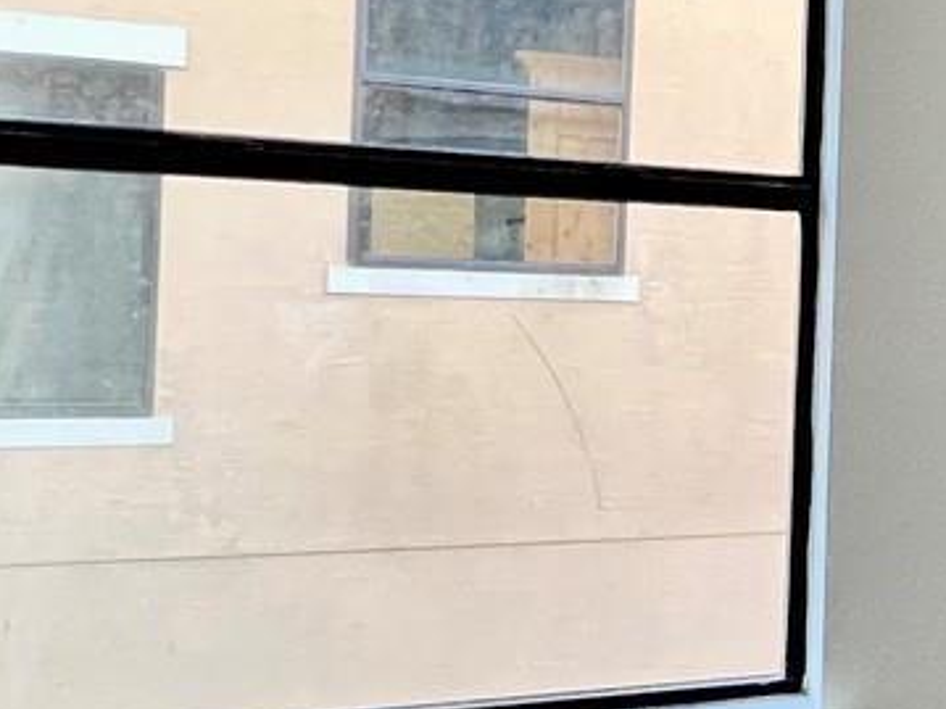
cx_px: 1887
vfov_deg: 25.2
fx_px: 1585
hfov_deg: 19.3
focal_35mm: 58
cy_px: 324
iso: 160
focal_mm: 1.57
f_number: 1.8
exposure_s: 1/60
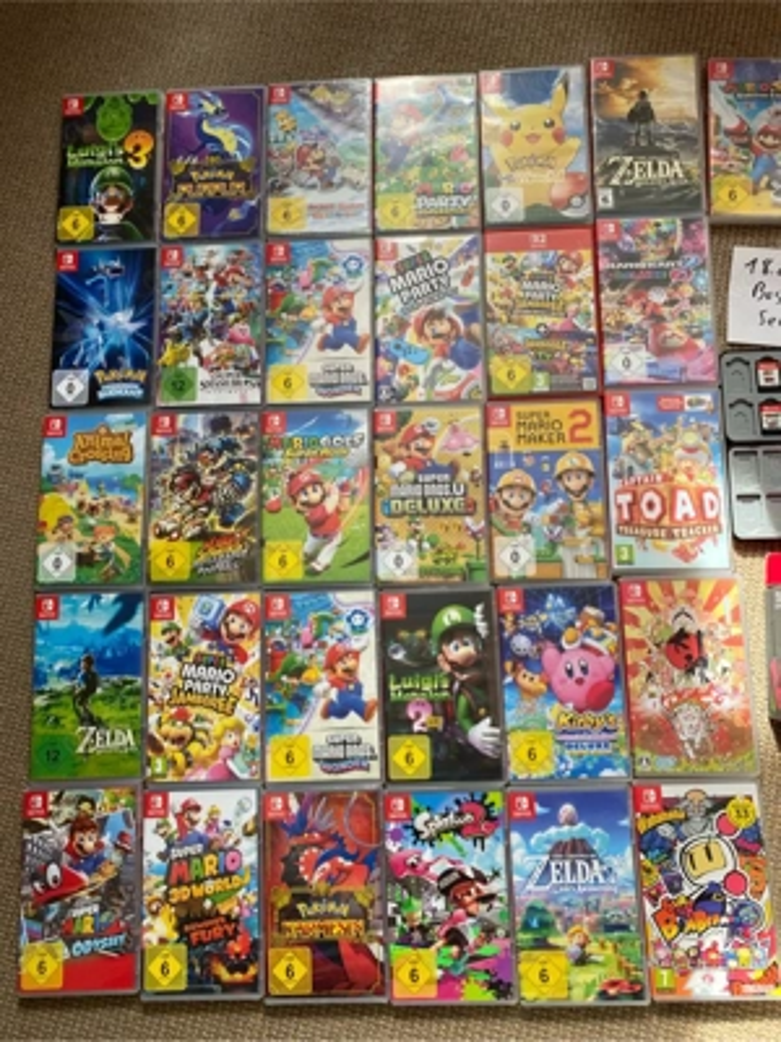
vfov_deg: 67.3
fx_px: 782
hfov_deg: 53.1
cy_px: 521
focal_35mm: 26
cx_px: 390
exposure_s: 1/121
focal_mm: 4.25
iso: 80
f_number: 1.8
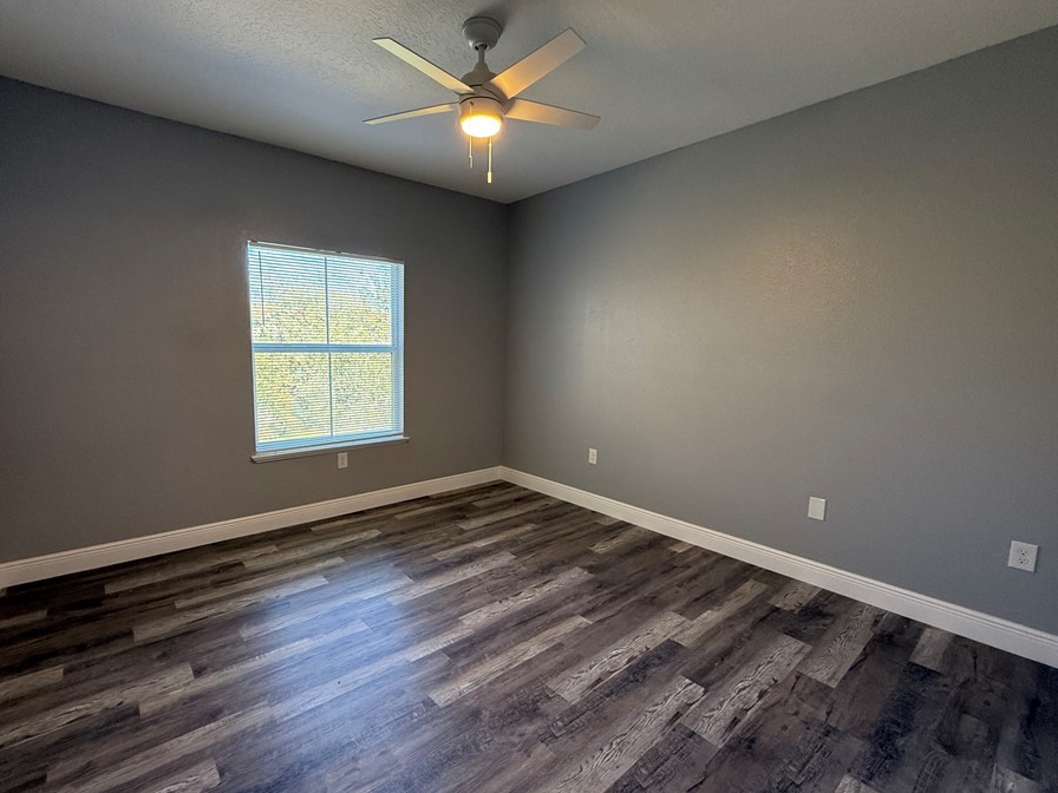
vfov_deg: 78.1
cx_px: 490
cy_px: 411
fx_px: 489
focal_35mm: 16
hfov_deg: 94.3
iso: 250
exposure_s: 1/120
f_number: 2.2
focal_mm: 2.22
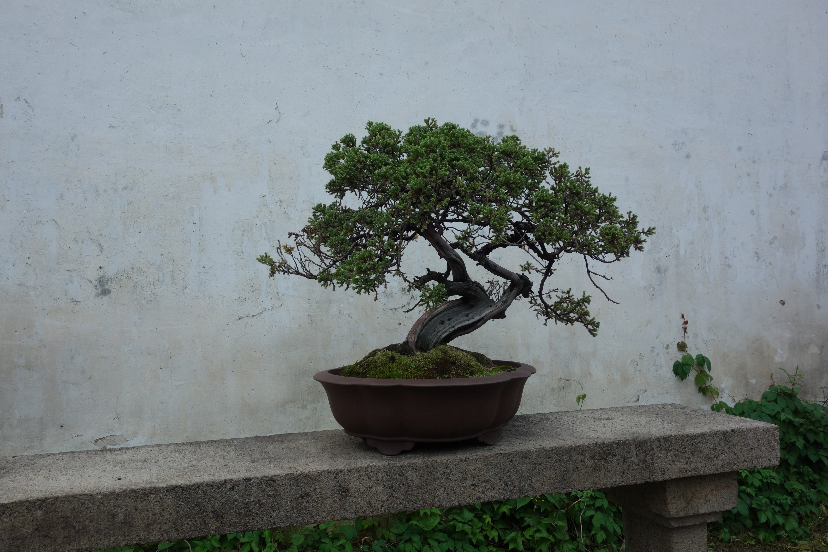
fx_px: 690
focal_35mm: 30
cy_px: 281
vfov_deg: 43.6
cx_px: 395
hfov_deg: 61.9
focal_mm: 10.4
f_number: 5.6
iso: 125
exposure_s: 1/125
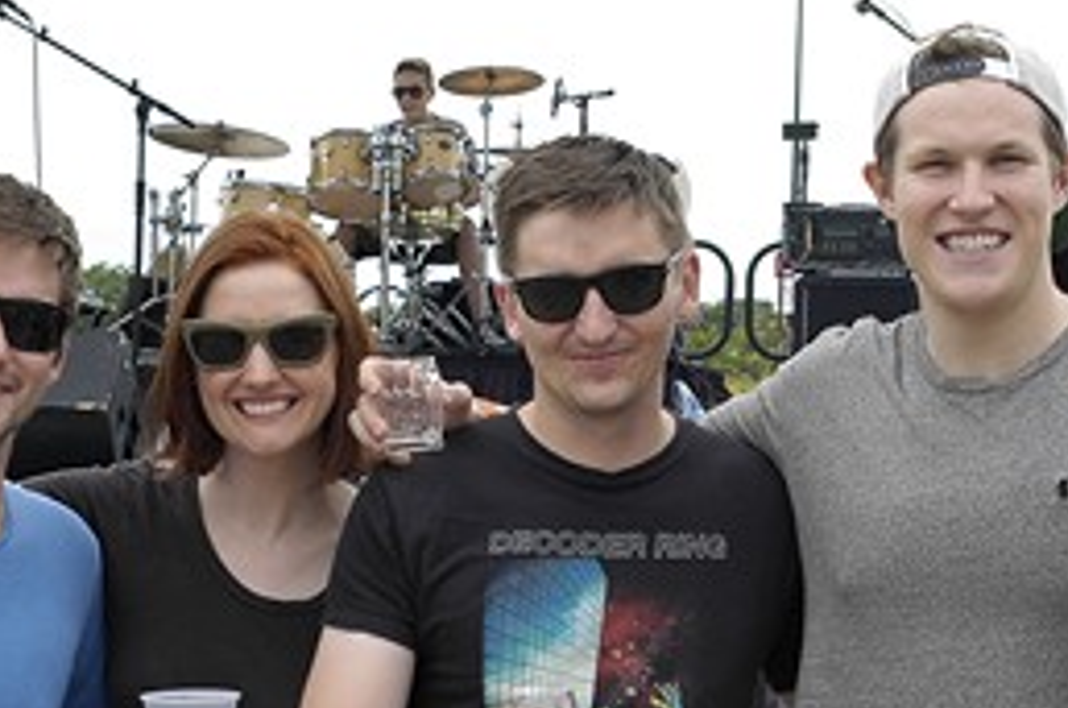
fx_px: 3318
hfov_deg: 18.3
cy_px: 646
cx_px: 563
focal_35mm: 112
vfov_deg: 12.1
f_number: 8
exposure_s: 1/250
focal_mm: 35
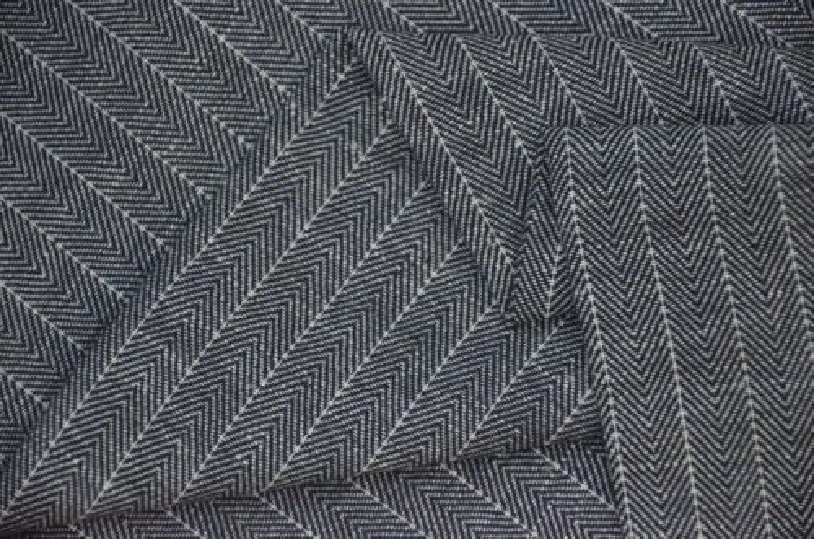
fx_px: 3553
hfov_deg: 13.1
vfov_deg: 8.7
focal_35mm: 158
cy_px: 270
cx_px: 407
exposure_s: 1/8000
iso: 5000
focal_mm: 105
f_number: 5.6
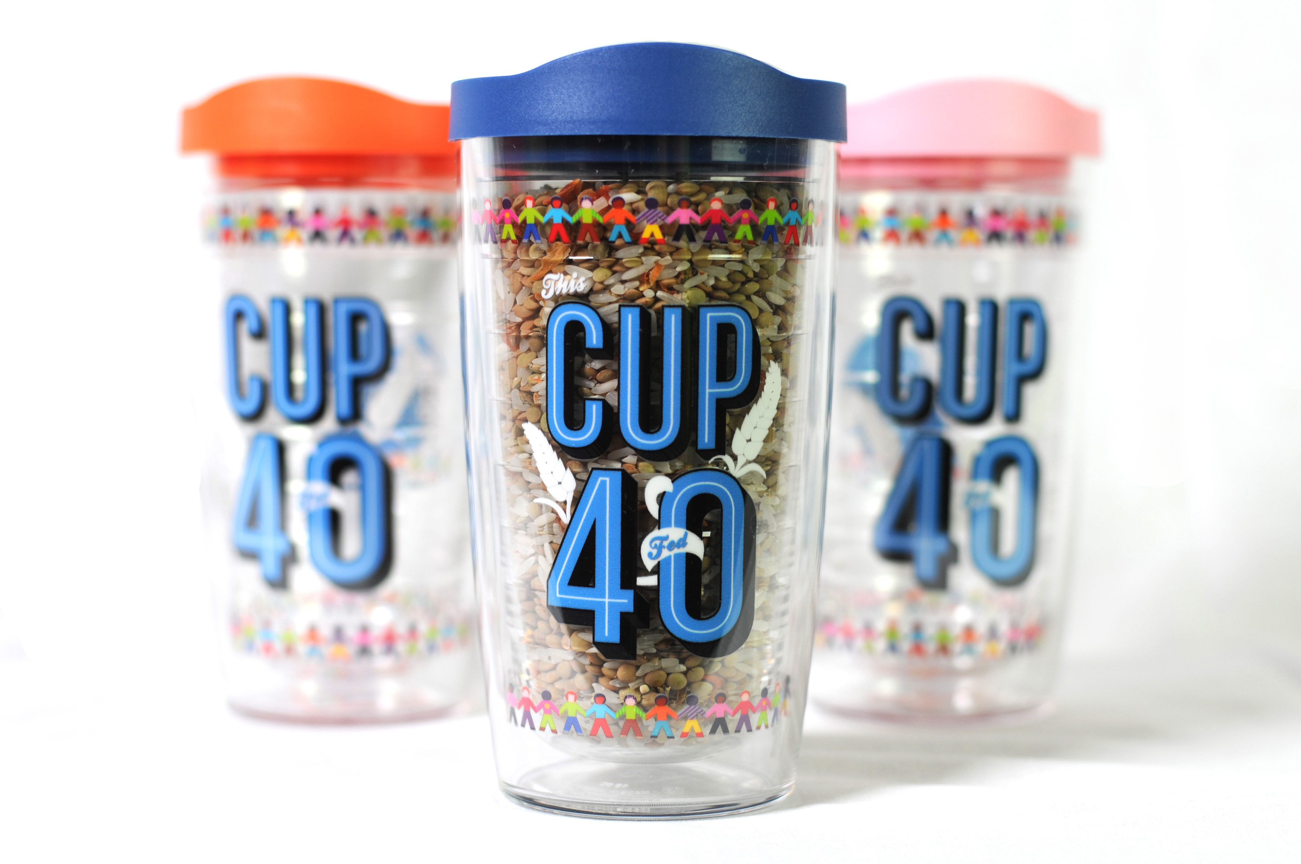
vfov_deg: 18.1
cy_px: 432
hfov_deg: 27.0
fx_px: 2707
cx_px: 650
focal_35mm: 75
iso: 100
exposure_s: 1/60
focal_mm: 50
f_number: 3.2
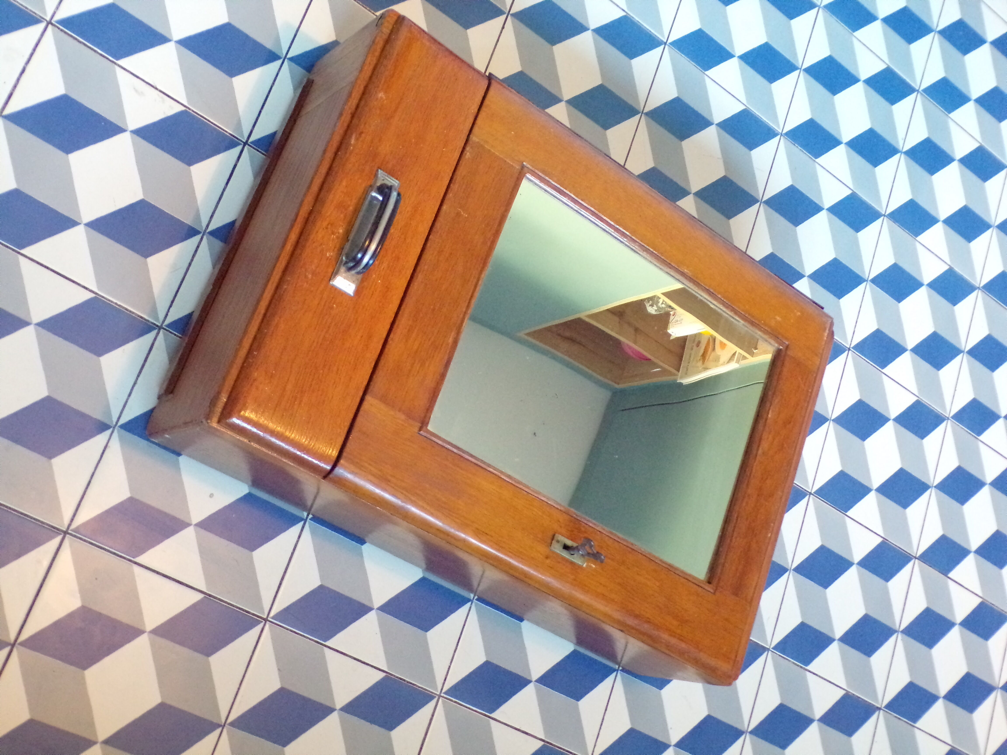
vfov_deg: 34.3
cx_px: 504
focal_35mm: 42
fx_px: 1222
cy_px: 378
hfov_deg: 44.8
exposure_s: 1/17
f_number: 3.4
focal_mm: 7.6
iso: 800
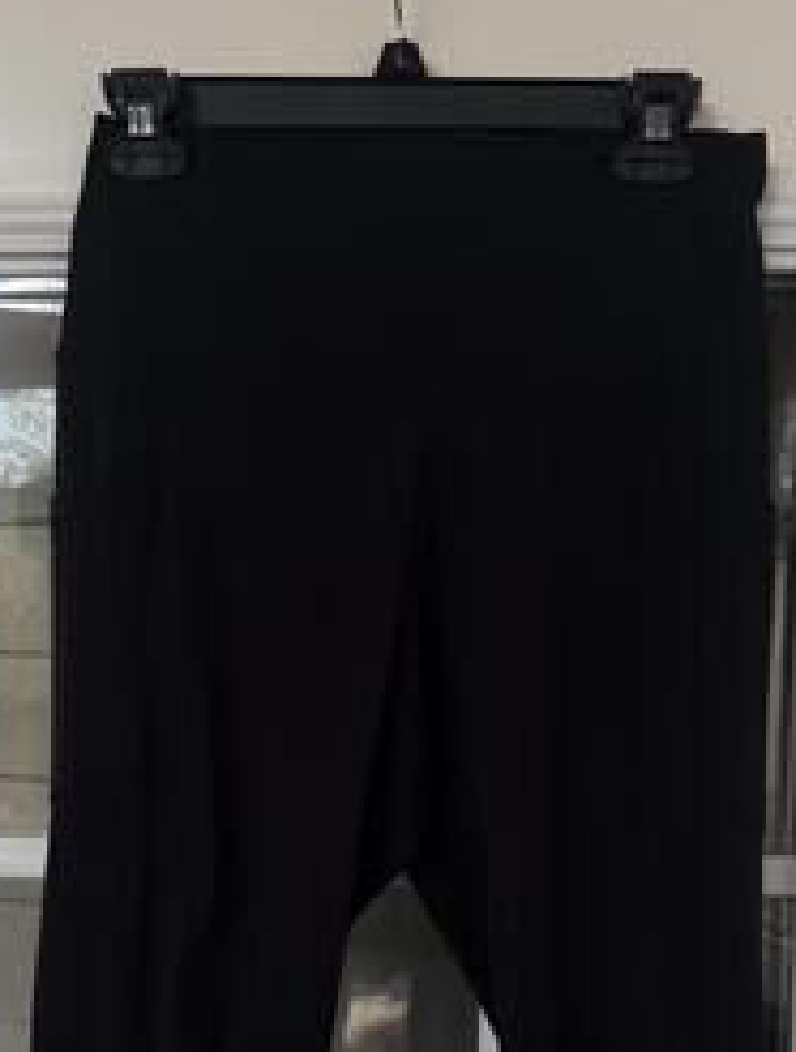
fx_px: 1129
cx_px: 415
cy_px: 753
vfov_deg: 48.6
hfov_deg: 38.8
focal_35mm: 37
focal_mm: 6.76
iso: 80
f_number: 1.78
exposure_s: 1/607
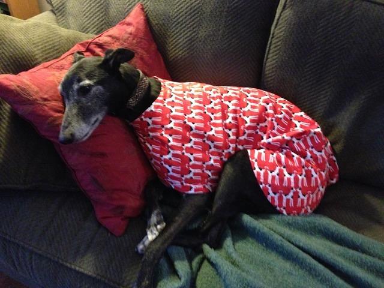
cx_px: 192
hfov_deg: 55.4
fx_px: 366
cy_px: 144
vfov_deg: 42.9
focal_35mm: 33
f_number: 2.4
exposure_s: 1/15
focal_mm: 4.12
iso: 800
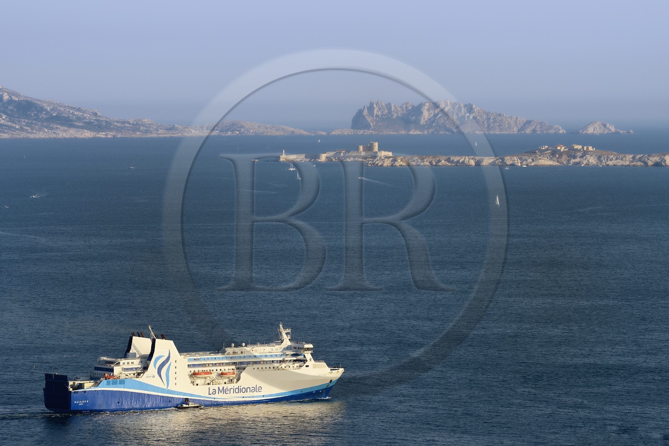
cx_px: 334
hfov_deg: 10.3
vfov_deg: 6.9
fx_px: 3716
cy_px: 223
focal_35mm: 200
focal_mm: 200
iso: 200
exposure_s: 1/320
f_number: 13
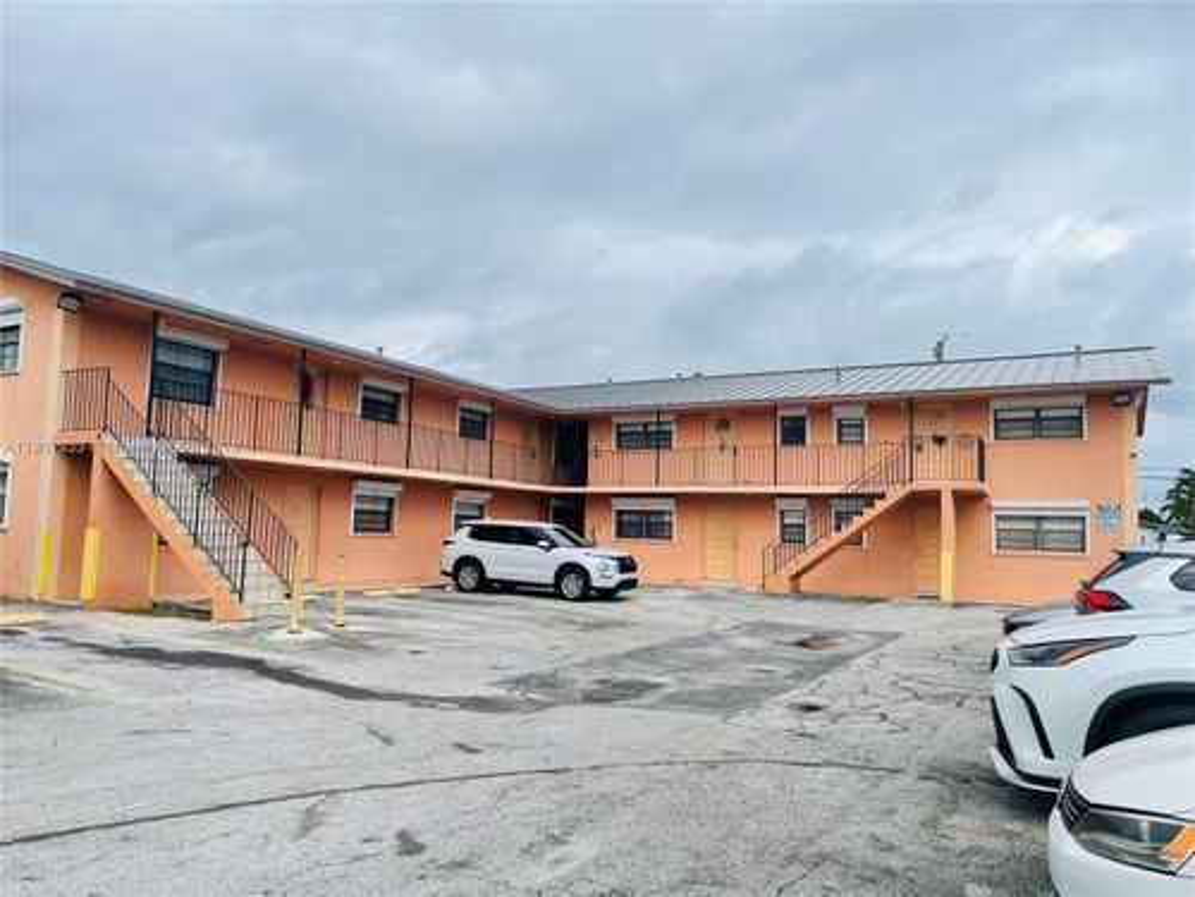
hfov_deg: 69.4
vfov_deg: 54.9
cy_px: 448
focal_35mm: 25
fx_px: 863
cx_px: 598
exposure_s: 1/4717
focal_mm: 5.1
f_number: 1.6
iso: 32
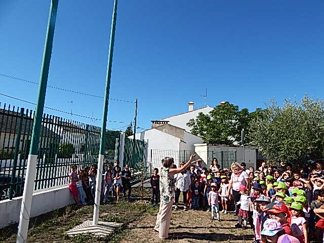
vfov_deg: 58.9
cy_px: 122
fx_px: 215
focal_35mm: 23
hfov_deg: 73.9
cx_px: 162
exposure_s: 1/500
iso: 125
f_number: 6
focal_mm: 4
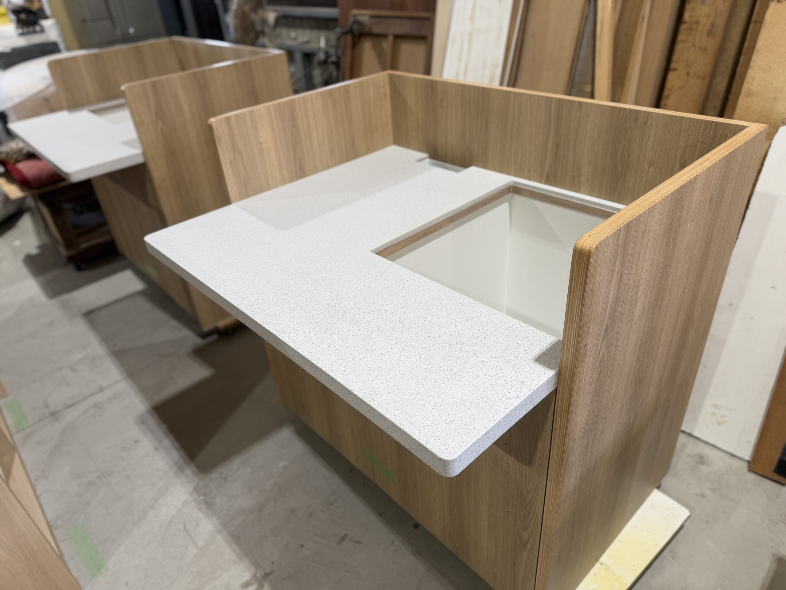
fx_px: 545
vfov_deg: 56.8
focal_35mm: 24
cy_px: 295
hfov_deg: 71.6
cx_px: 393
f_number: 1.78
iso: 80
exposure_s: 1/120
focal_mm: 6.76
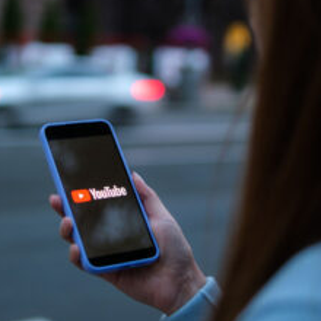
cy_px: 136
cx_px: 127
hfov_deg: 23.6
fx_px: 766
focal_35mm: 73
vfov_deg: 23.6
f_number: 1.4
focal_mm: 30
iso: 160
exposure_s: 1/40
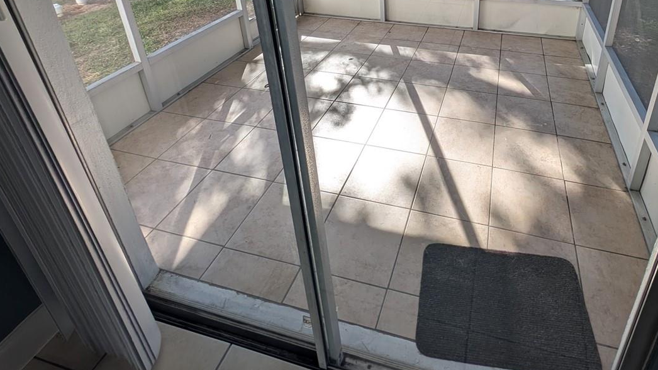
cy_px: 16
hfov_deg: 84.6
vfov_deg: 48.1
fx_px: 349
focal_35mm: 20
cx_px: 420
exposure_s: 1/328
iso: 41
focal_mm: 2.23
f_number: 1.95
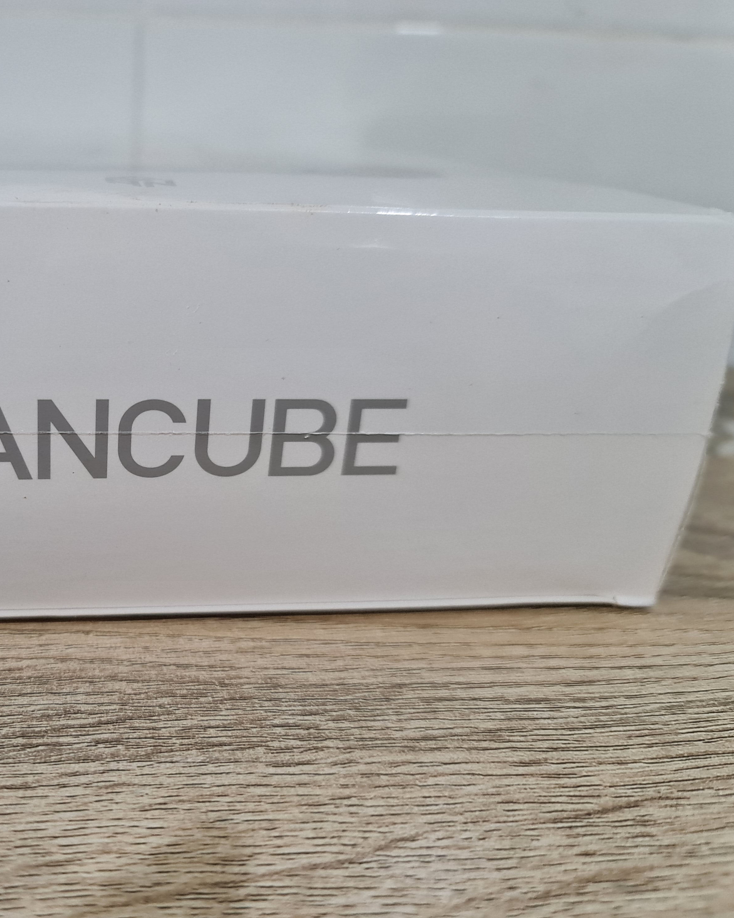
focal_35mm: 33
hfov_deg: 42.2
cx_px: 127
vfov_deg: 54.2
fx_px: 896
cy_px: 465
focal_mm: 7
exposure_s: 1/50
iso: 640
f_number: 1.8
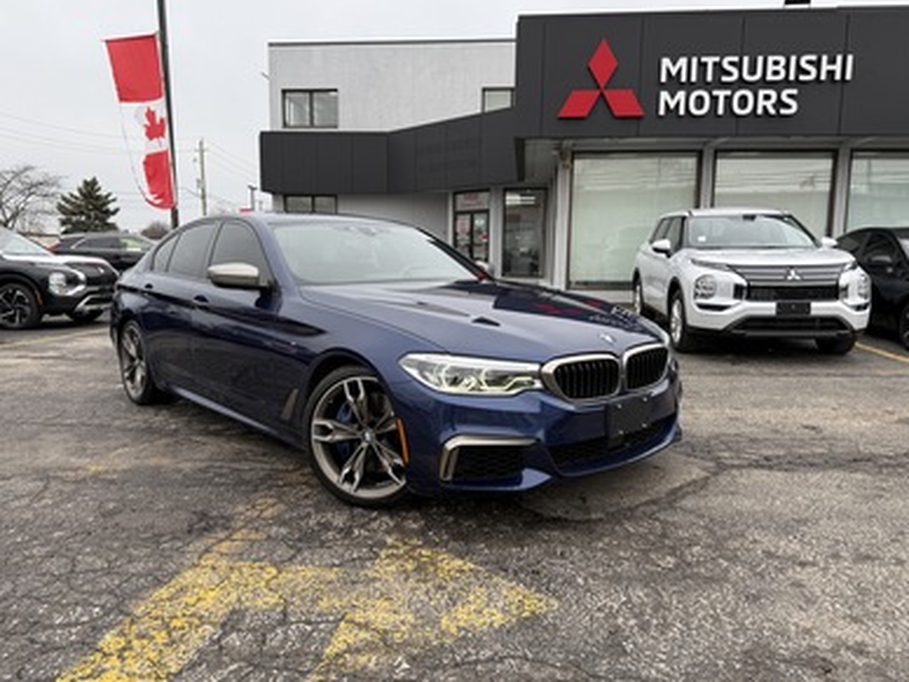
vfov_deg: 53.1
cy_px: 336
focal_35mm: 26
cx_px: 454
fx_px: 683
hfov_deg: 67.3
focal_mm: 6.76
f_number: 1.78
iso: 80
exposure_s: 1/598
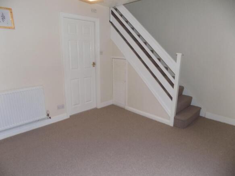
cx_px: 118
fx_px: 156
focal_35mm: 23
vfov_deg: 58.9
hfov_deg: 73.9
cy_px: 88
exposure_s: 1/30
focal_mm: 4
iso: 200
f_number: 3.1
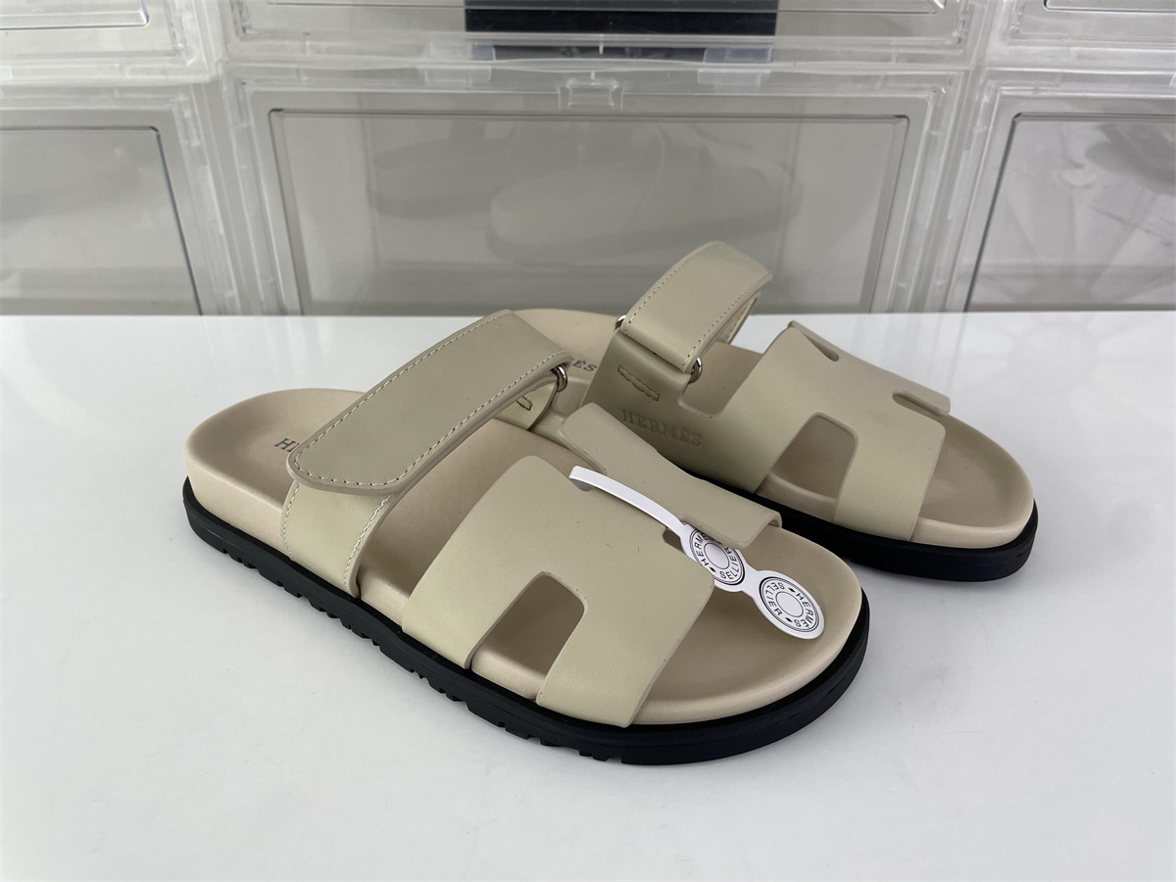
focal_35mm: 26
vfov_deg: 53.1
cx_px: 588
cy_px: 441
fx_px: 883
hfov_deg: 67.3
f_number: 1.6
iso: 32
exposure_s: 1/254
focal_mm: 4.2
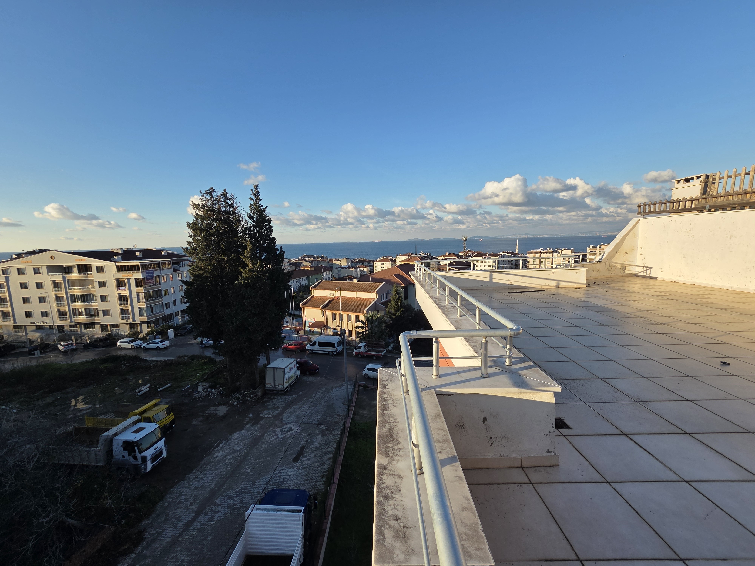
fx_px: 284
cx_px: 378
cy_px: 283
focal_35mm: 13
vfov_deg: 89.9
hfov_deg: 106.2
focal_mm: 2.2
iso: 50
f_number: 2.2
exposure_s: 1/1410
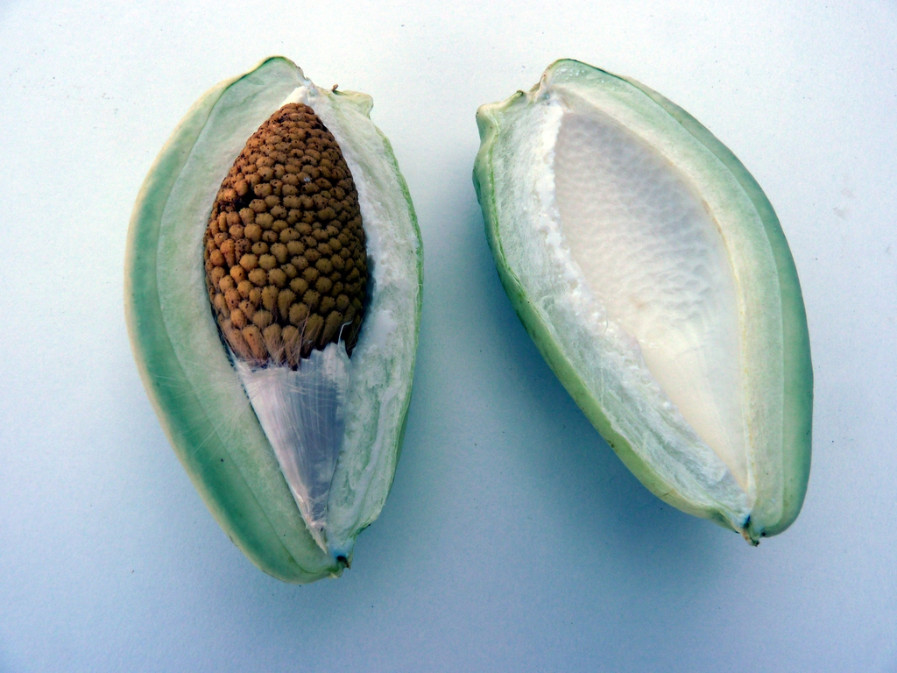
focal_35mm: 27
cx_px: 448
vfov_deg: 51.4
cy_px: 336
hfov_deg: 65.3
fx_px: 700
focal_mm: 4.8
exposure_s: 1/200
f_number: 4.5
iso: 80
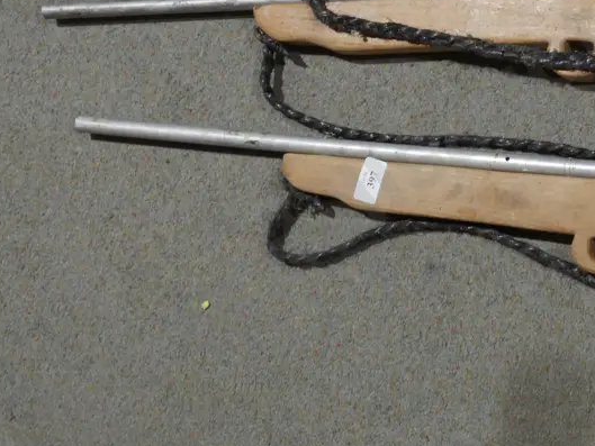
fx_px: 1530
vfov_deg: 16.5
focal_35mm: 89
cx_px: 514
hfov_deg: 21.6
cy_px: 92
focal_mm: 23
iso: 500
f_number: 5.1
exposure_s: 1/60
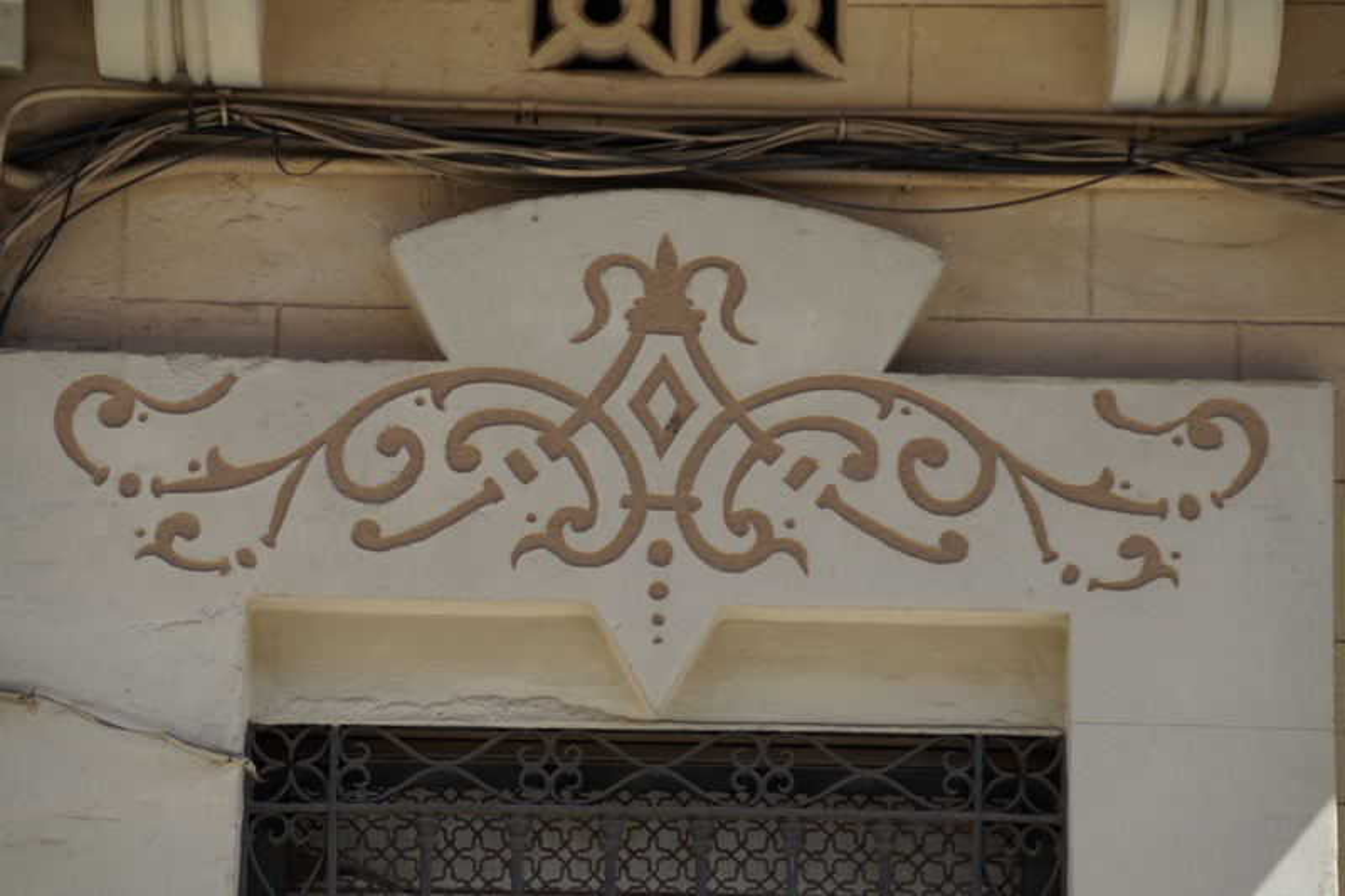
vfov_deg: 7.0
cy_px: 448
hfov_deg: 10.6
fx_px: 7283
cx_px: 672
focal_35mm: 195
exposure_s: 1/200
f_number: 5.6
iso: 160
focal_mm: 130
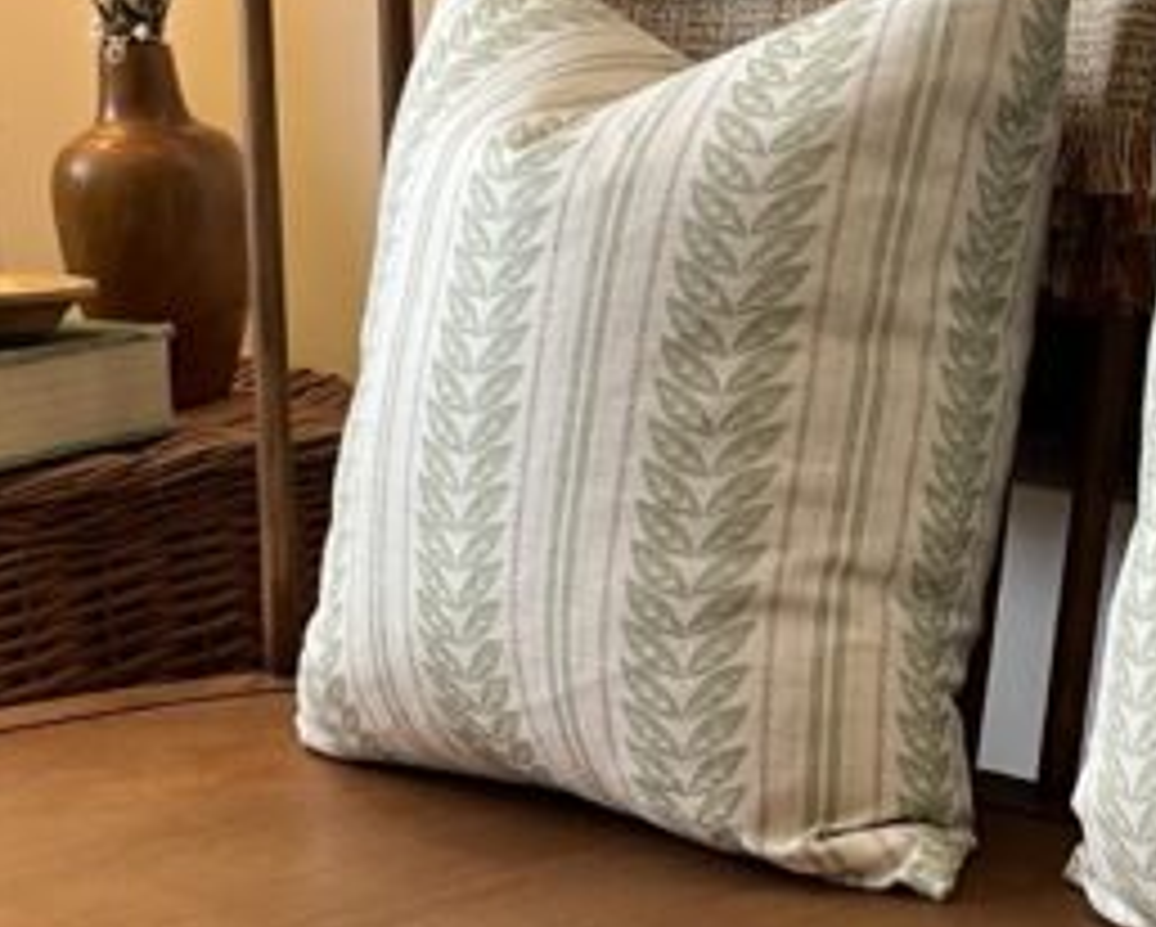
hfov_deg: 21.5
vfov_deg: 17.5
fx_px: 3013
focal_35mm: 88
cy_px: 585
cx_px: 900
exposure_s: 1/100
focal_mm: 3
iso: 25
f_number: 1.8
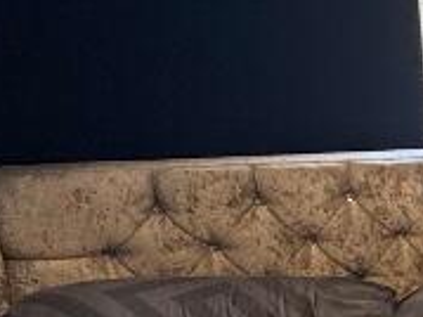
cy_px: 246
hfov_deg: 18.0
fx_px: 977
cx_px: 815
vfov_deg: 18.3
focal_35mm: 80
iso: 250
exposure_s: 1/100
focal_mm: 2.22
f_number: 2.2
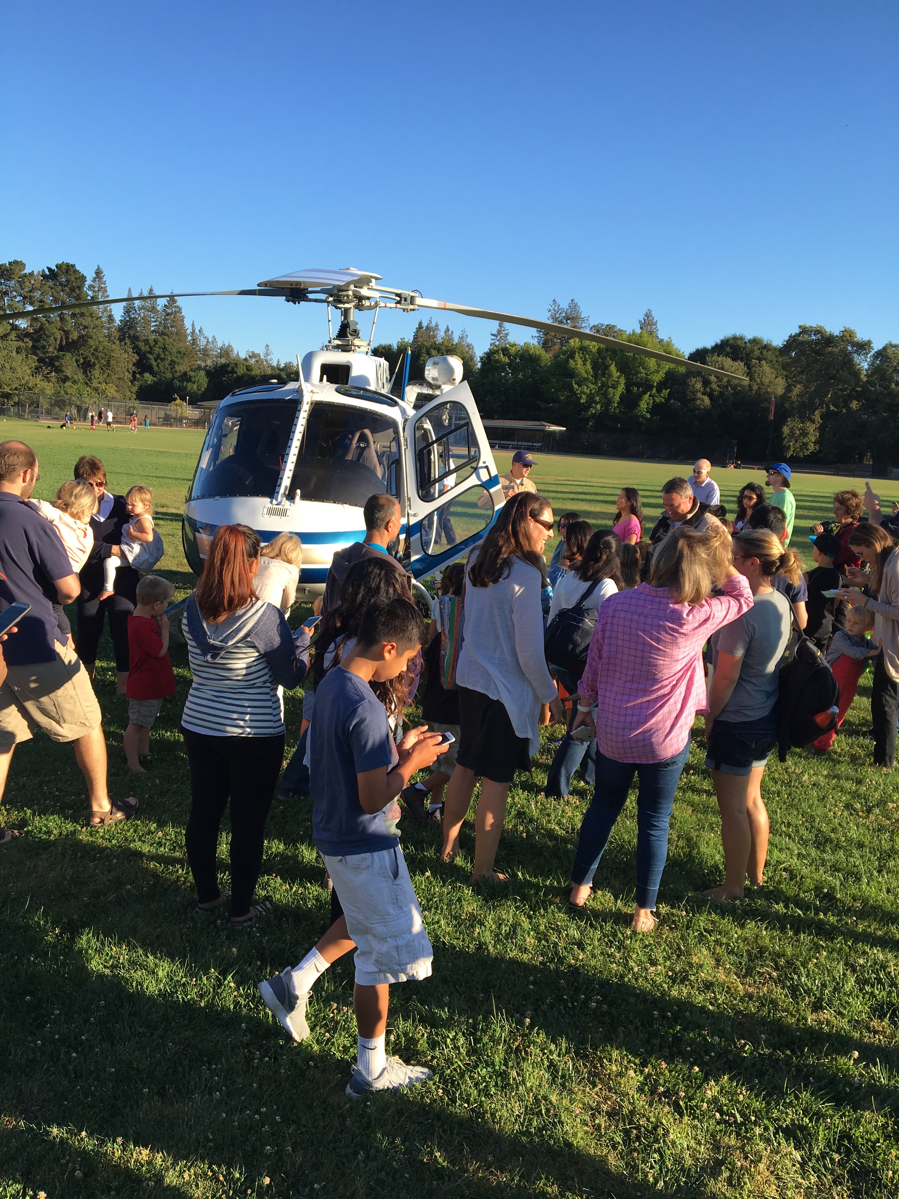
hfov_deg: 48.2
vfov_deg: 61.7
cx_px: 450
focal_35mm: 29
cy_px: 600
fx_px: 1004
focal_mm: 4.15
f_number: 2.2
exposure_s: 1/712
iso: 25
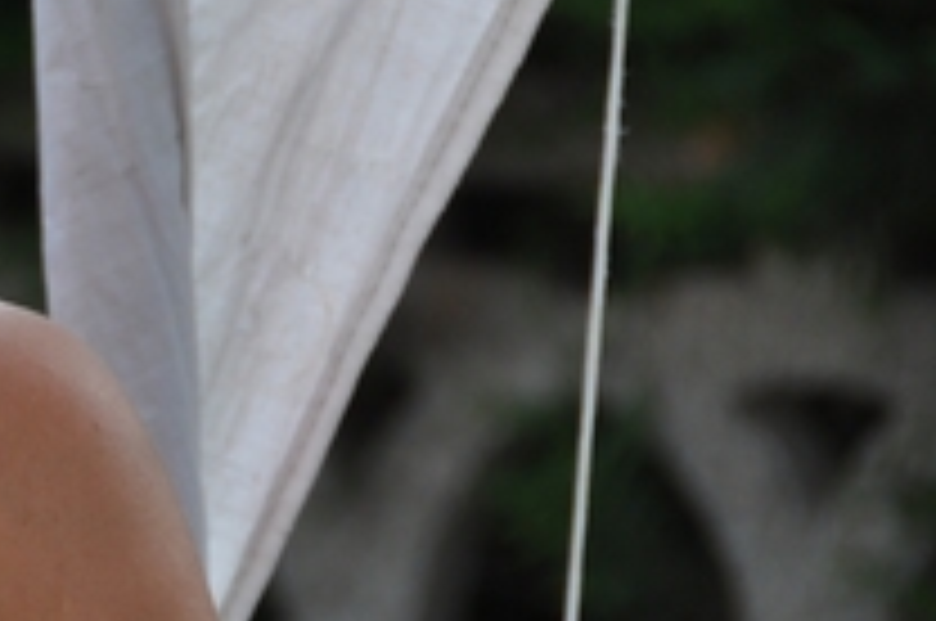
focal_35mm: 864
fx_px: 22429
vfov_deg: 1.6
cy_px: 202
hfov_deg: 2.4
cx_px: -387
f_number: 5.6
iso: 320
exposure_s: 1/500
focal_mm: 200
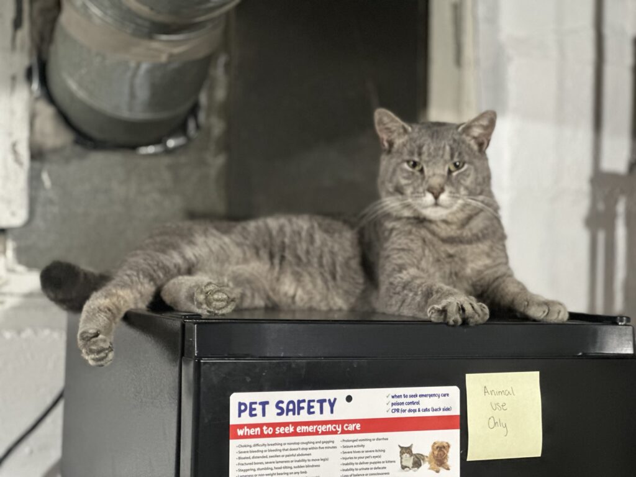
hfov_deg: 25.3
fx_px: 1415
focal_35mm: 77
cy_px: 238
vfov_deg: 19.1
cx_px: 318
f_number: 2.8
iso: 500
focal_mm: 9
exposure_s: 1/15
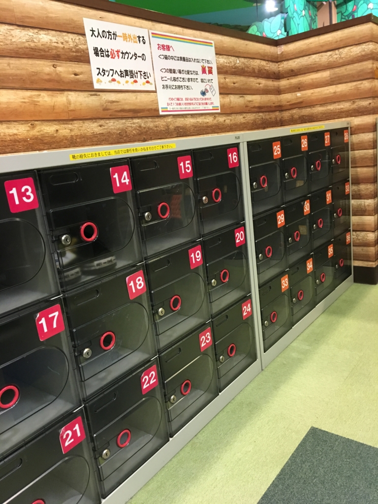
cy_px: 252
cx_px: 189
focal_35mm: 29
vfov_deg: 61.7
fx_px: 422
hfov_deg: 48.2
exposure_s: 1/30
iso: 160
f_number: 2.2
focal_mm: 4.15
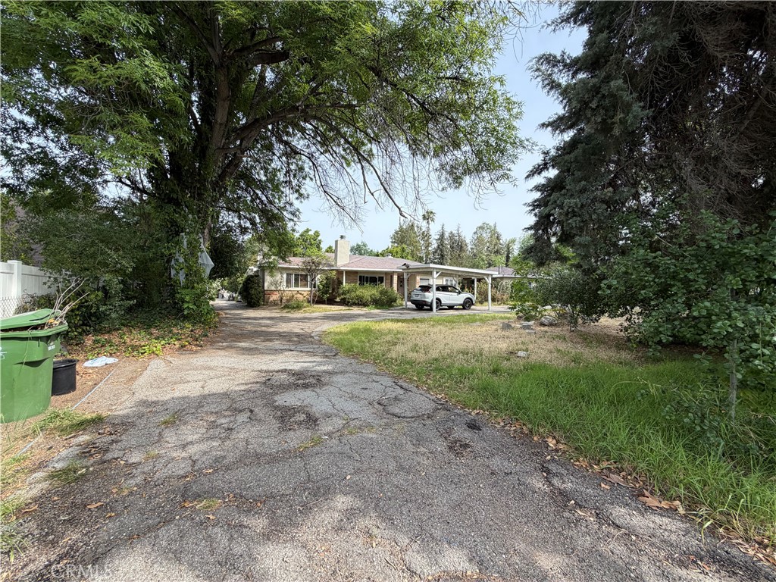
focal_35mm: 14
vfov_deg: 85.7
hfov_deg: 102.1
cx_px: 388
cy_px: 291
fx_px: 314
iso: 40
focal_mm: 2.22
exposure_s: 1/522
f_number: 2.2
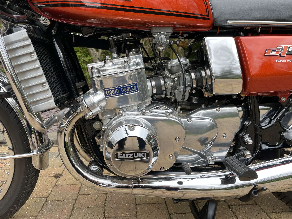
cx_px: 146
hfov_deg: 67.3
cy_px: 110
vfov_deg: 53.1
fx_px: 219
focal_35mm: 26
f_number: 1.6
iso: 32
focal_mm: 4.2
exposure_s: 1/175
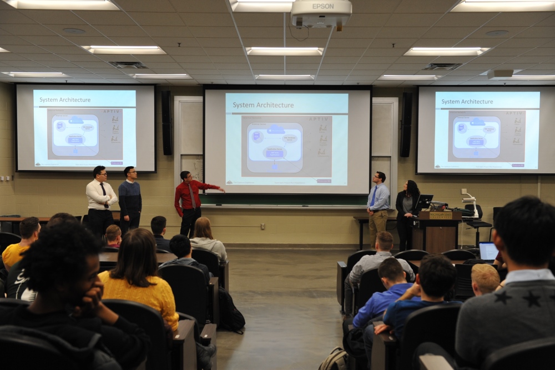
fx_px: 555
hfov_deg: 53.1
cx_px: 278
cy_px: 185
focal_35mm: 36
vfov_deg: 36.8
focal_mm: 36
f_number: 5
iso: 1000
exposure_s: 1/100
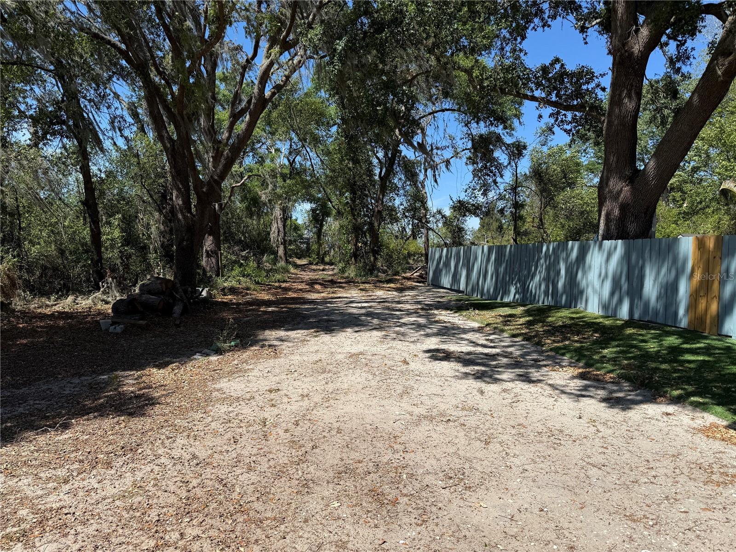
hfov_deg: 71.6
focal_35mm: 24
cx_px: 368
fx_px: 510
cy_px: 276
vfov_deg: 56.8
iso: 80
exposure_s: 1/3953
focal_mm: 6.76
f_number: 1.78
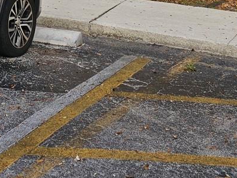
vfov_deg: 13.8
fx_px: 630
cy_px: -167
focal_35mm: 92
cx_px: -12
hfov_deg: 20.5
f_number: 1.7
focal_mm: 6.3
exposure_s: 1/271
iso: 10
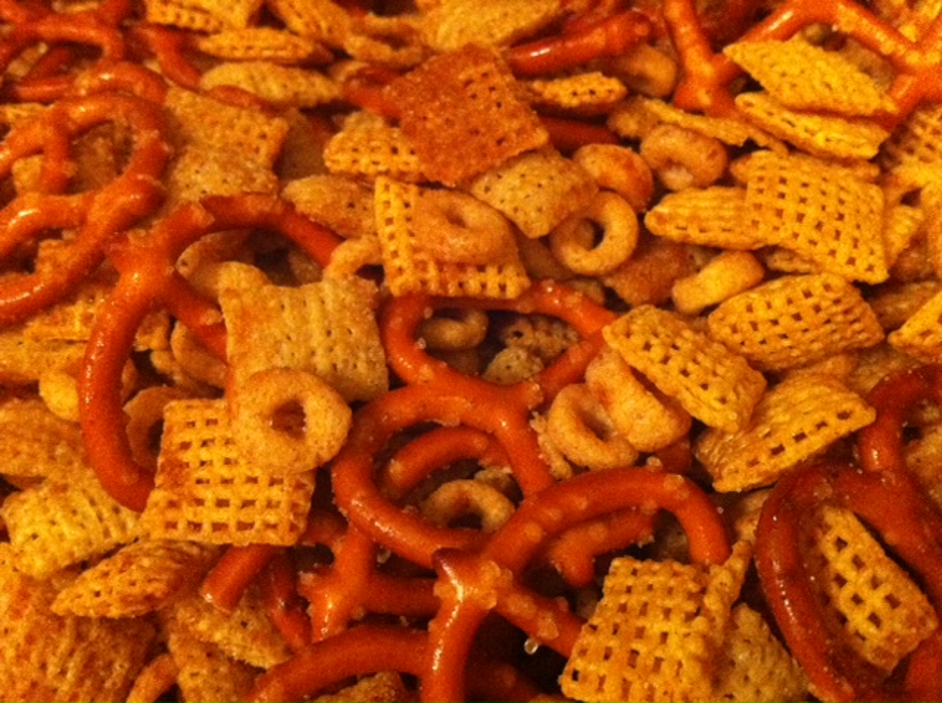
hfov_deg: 52.7
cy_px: 352
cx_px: 471
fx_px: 951
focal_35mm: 35
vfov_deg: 40.6
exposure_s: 1/15
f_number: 2.8
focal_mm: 3.85
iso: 1000
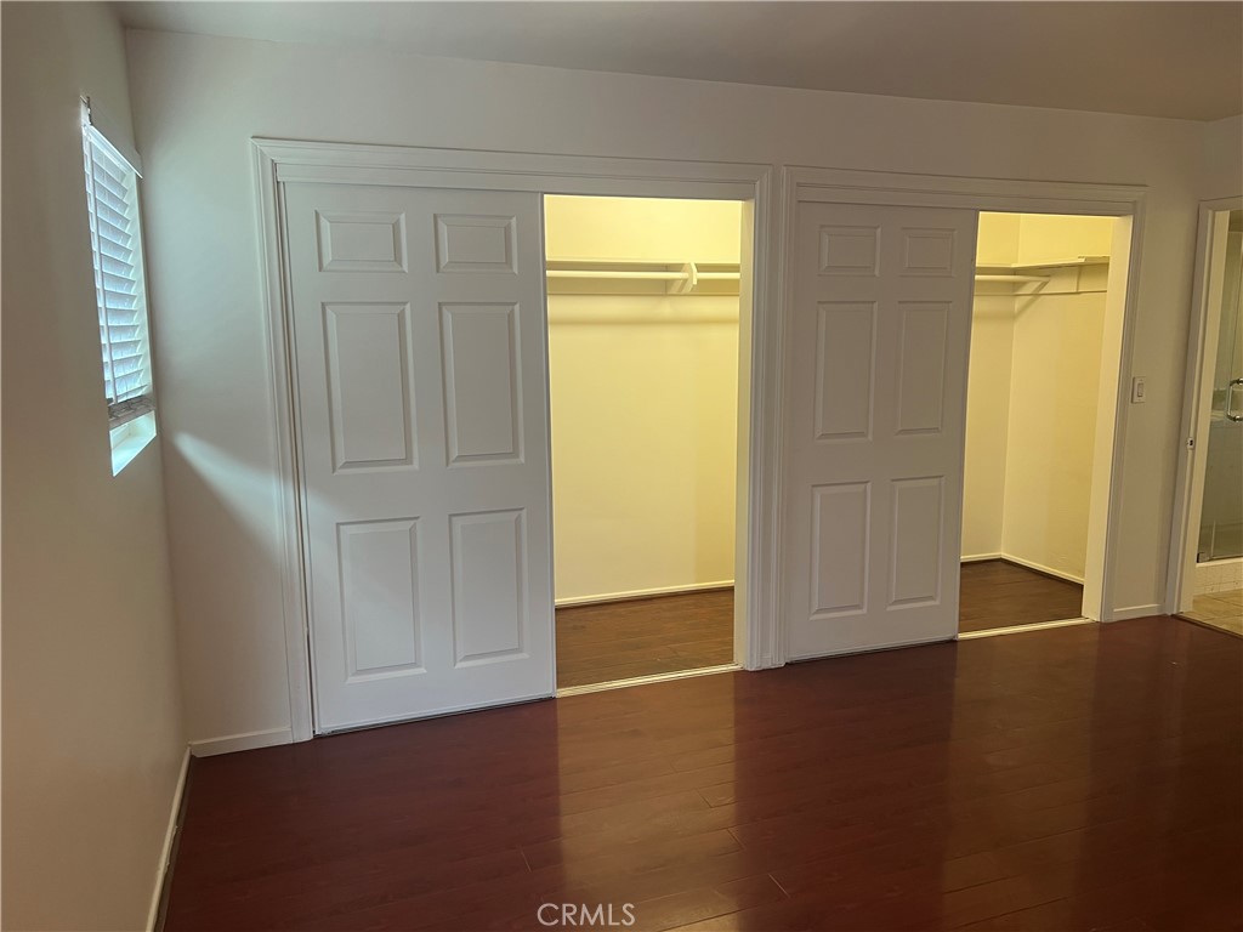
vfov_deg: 53.1
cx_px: 622
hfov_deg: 67.3
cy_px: 466
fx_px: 934
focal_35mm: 26
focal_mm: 5.7
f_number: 1.5
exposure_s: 1/60
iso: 80
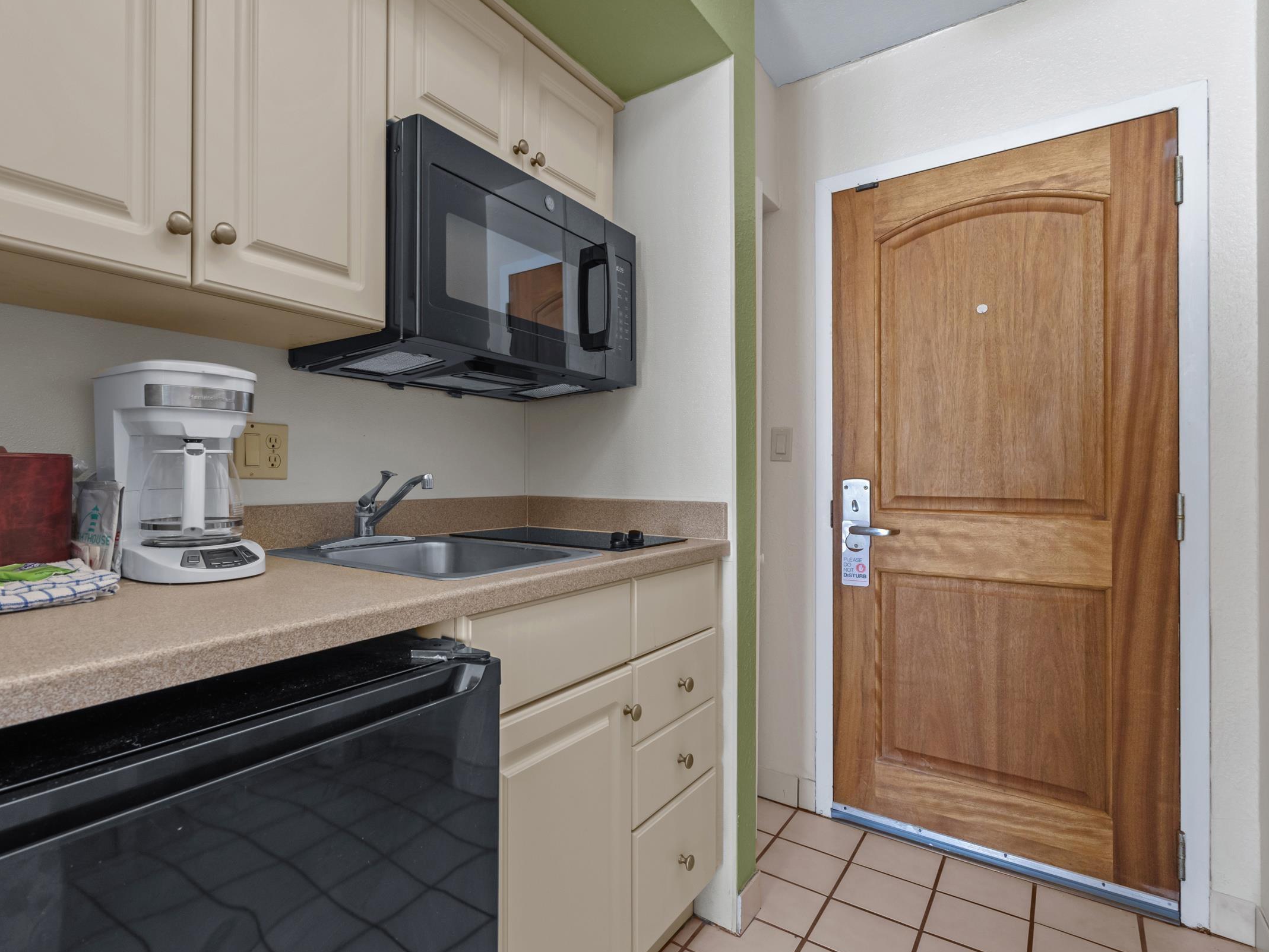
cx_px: 533
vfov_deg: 71.6
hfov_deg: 87.0
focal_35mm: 18
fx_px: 660
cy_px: 481
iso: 640
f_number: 8
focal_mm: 16
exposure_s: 1/15
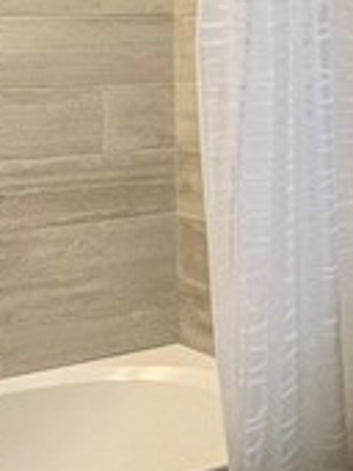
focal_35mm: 78
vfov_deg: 24.2
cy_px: 36
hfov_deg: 18.1
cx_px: 400
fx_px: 1062
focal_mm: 1.57
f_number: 1.8
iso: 250
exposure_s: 1/120
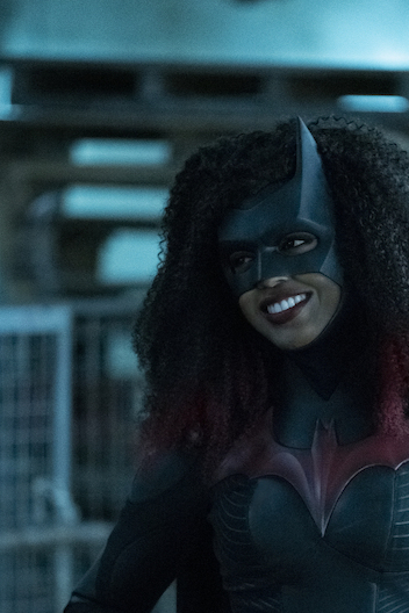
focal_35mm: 328
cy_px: 461
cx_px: 296
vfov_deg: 6.3
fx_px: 5589
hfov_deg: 4.2
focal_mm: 140
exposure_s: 1/125
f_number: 2.8
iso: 6400
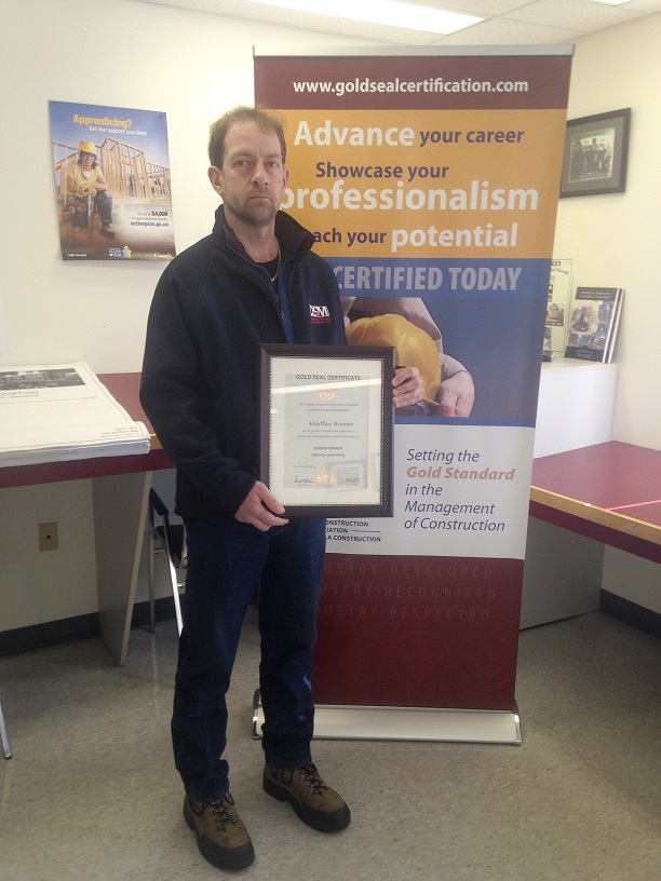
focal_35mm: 33
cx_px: 330
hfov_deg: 42.9
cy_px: 440
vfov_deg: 55.4
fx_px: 840
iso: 50
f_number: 2.4
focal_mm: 4.12
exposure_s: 1/24
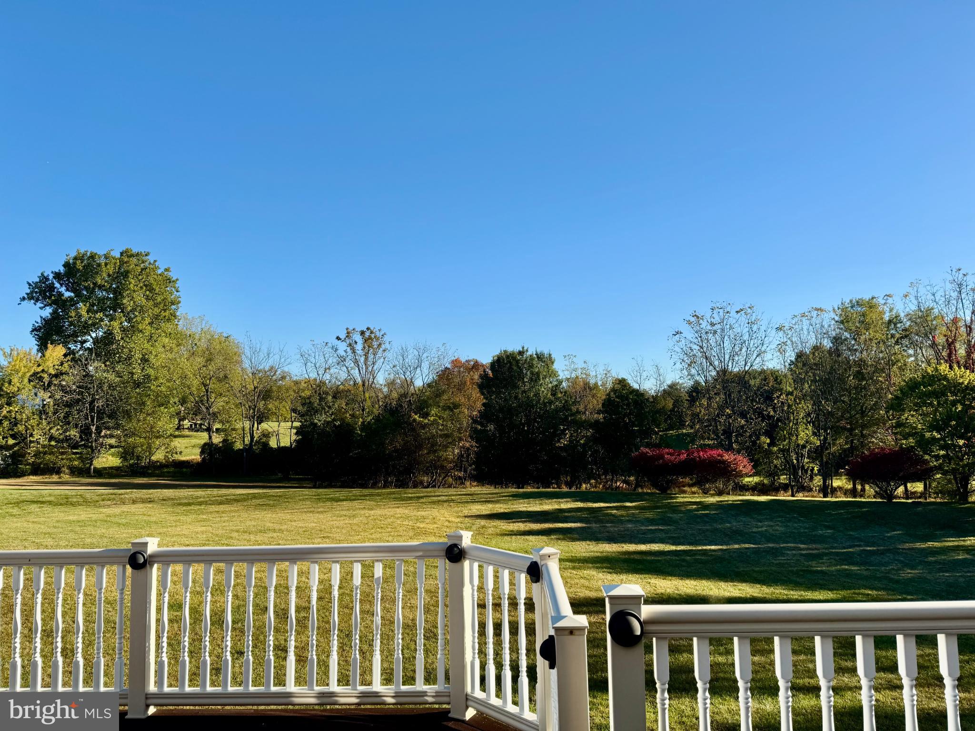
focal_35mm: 24
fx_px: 676
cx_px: 488
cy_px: 366
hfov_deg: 71.6
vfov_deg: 56.8
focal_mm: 6.76
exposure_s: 1/3247
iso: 80
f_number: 1.78
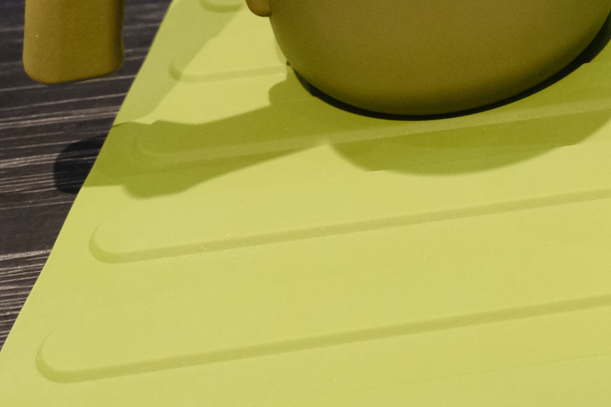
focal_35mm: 83
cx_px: 831
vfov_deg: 15.5
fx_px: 1409
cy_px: -155
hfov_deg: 21.7
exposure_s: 1/75
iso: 2000
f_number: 4
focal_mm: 15
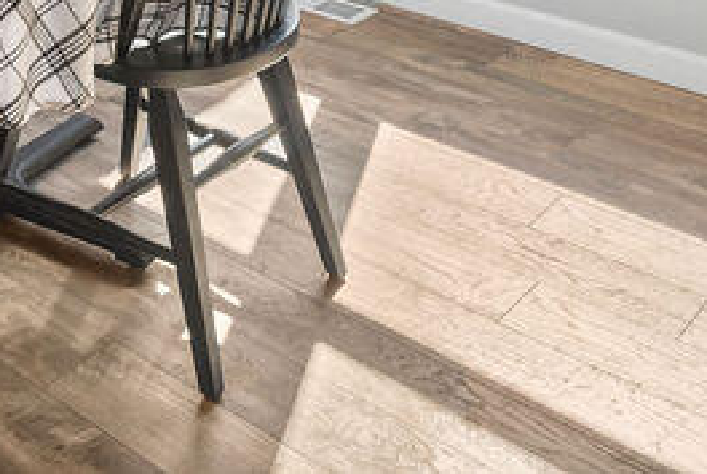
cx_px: 54
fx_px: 1220
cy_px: -439
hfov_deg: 30.7
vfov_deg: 17.0
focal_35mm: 62
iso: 160
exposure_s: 1/10
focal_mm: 16
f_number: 10
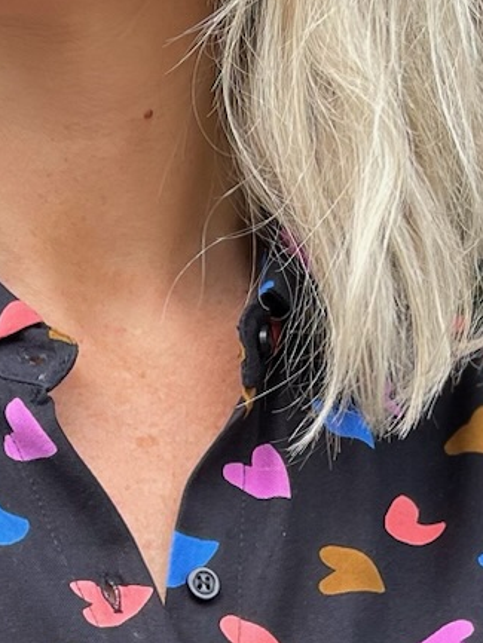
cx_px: 91
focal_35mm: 123
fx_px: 2287
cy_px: 1011
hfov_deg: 12.0
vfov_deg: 14.7
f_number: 1.6
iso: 40
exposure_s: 1/121
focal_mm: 5.1
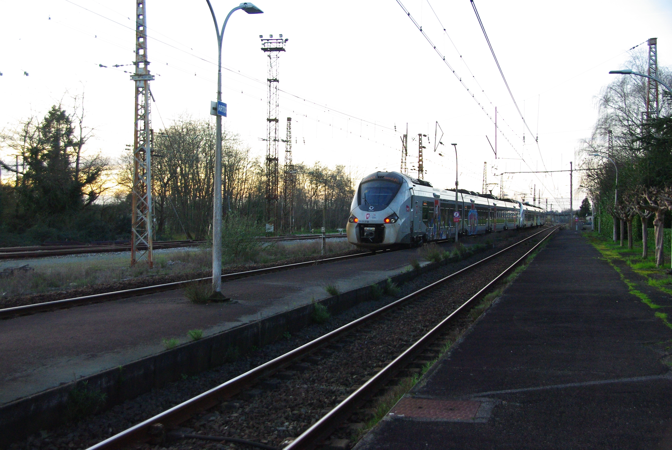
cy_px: 225
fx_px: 804
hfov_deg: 45.4
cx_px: 336
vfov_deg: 31.3
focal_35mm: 43
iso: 800
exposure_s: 1/180
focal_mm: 29.38
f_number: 6.7
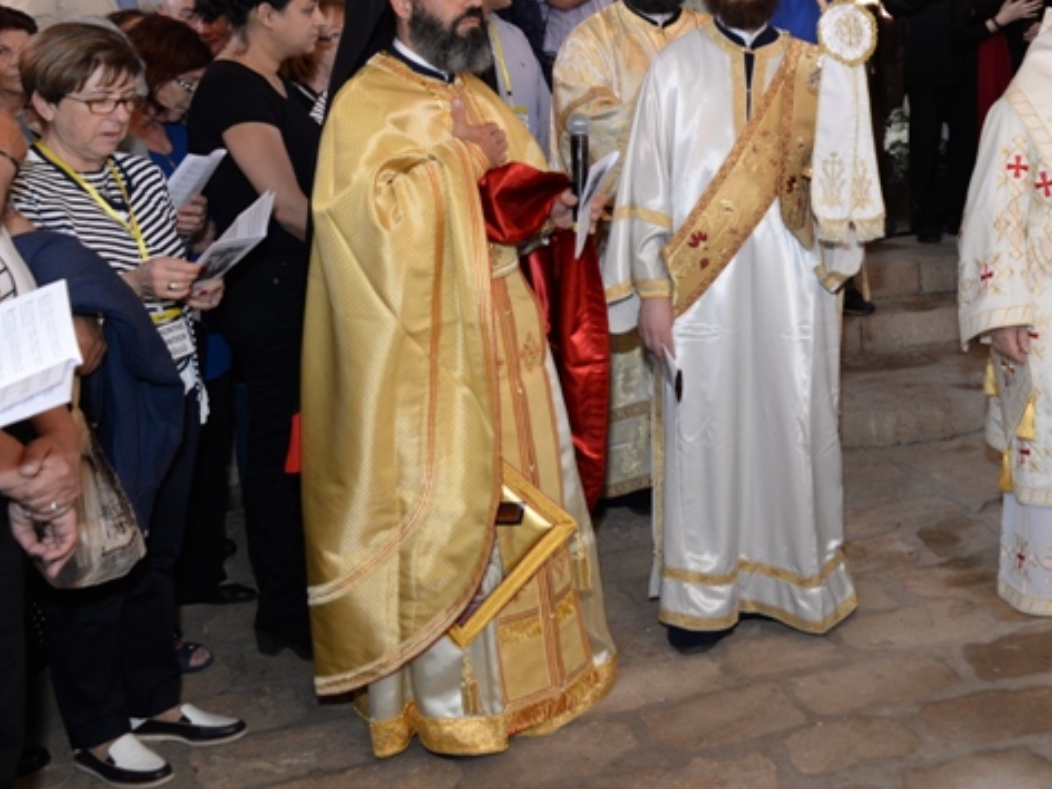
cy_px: 206
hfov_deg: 36.3
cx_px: 1054
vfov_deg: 30.4
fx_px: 1428
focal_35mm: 47
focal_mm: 24
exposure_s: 1/30
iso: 500
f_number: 4.5
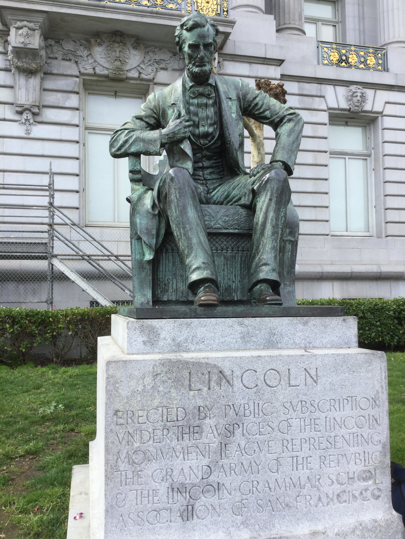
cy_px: 270
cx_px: 202
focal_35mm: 31
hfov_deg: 45.4
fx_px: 484
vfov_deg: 58.4
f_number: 2.4
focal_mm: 3.3
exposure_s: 1/407
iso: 25
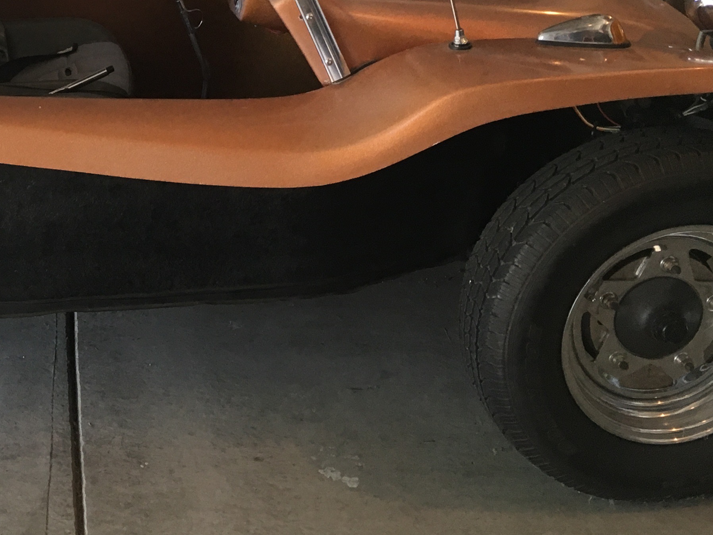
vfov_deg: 22.1
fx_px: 1339
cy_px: 73
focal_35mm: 65
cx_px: 26
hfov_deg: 28.3
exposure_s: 1/30
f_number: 2.2
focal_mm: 4.15
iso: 40
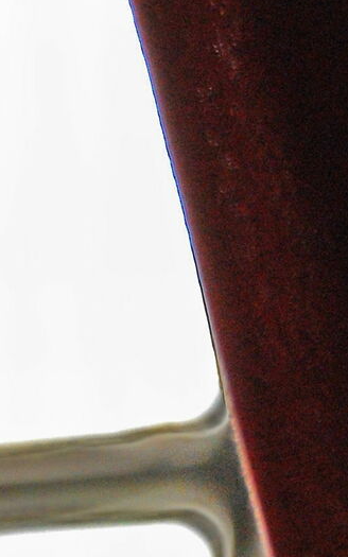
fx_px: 11161
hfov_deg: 1.8
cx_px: 105
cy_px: -326
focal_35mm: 735
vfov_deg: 2.9
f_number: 6.3
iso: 800
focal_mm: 105
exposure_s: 1/640
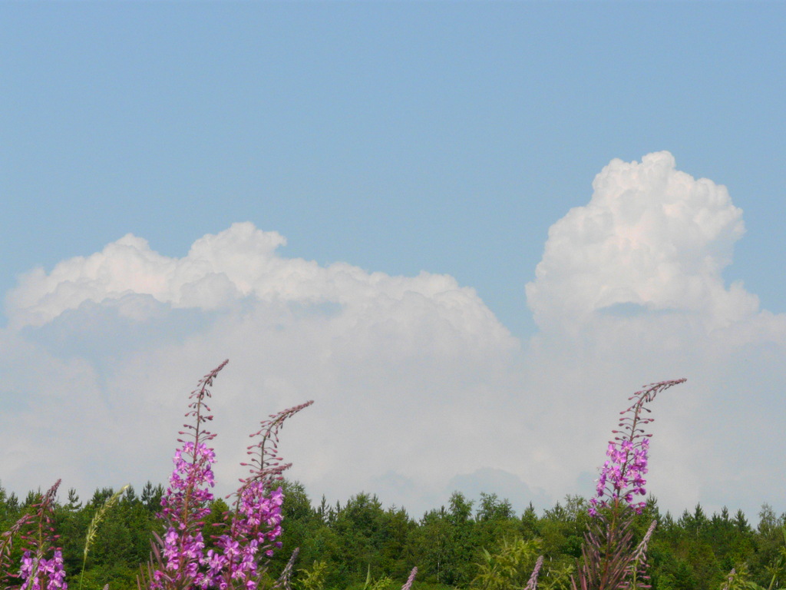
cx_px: 393
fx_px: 2861
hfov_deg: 15.6
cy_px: 295
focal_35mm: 126
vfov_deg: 11.8
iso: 100
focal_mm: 20.6
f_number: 8
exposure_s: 1/500
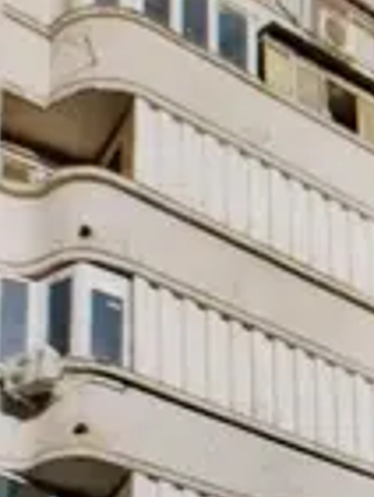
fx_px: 1179
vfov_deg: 22.9
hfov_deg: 17.7
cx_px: 353
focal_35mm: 82
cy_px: 493
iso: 252
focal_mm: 4.75
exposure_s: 1/50
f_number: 1.8
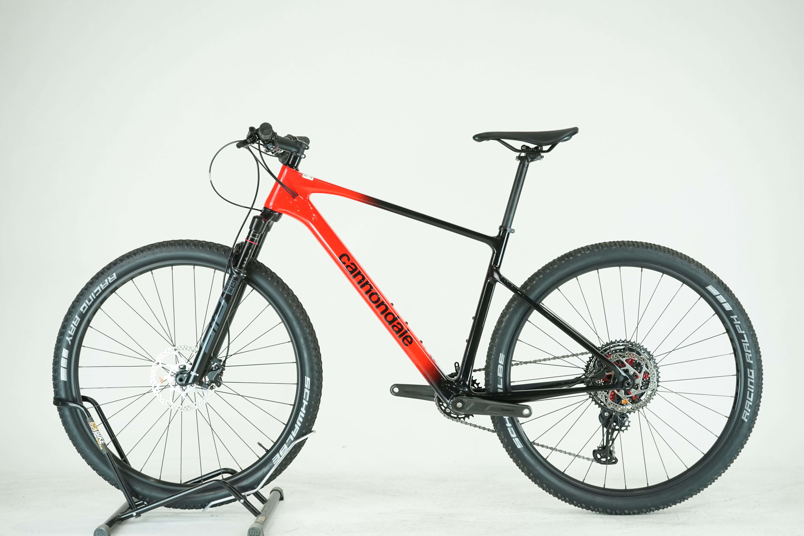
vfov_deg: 27.0
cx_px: 402
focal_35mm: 50
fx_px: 1117
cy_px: 268
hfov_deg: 39.6
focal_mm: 50
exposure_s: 1/200
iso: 1600
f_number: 5.6
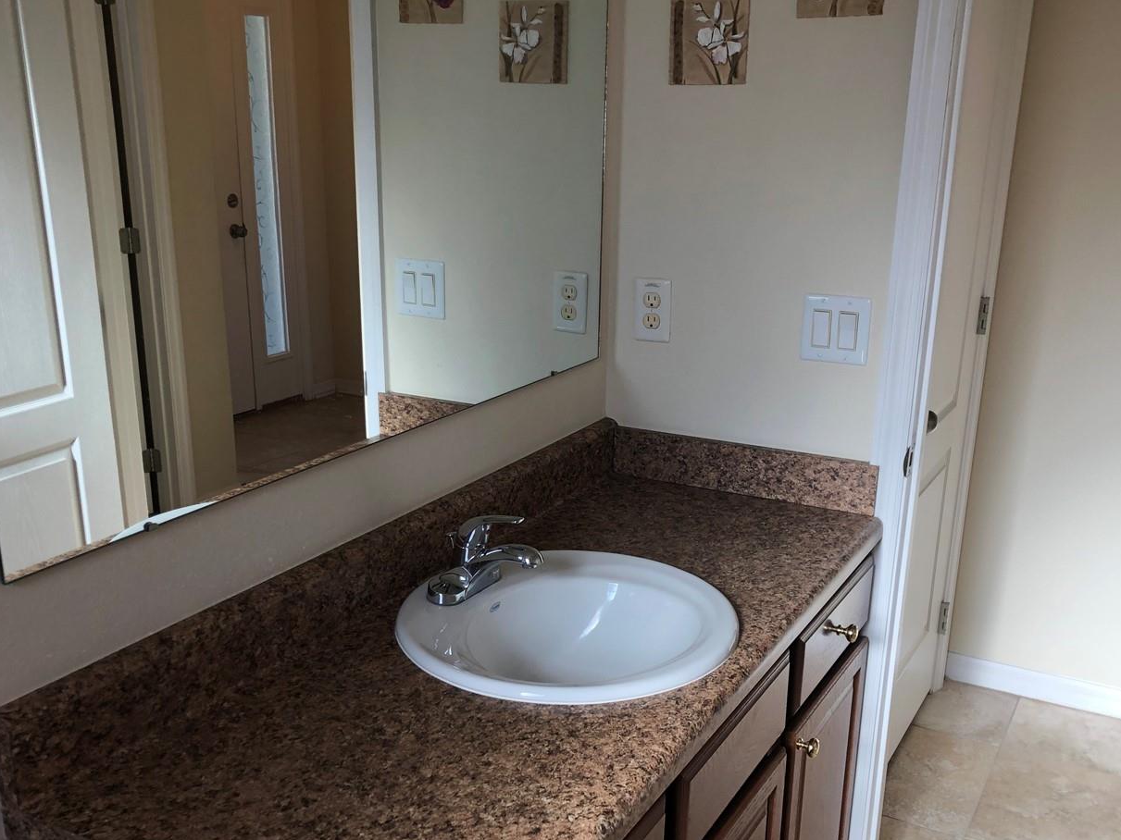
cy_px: 525
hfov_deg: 50.1
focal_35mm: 37
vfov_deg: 38.4
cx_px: 542
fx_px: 1198
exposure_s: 1/120
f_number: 1.8
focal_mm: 4
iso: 40
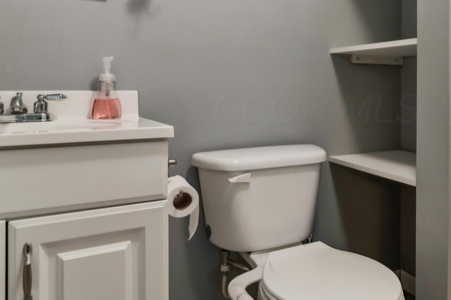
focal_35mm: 32
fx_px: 401
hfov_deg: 56.8
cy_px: 109
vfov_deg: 40.8
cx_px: 318
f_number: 2.8
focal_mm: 14
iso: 800
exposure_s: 1/100
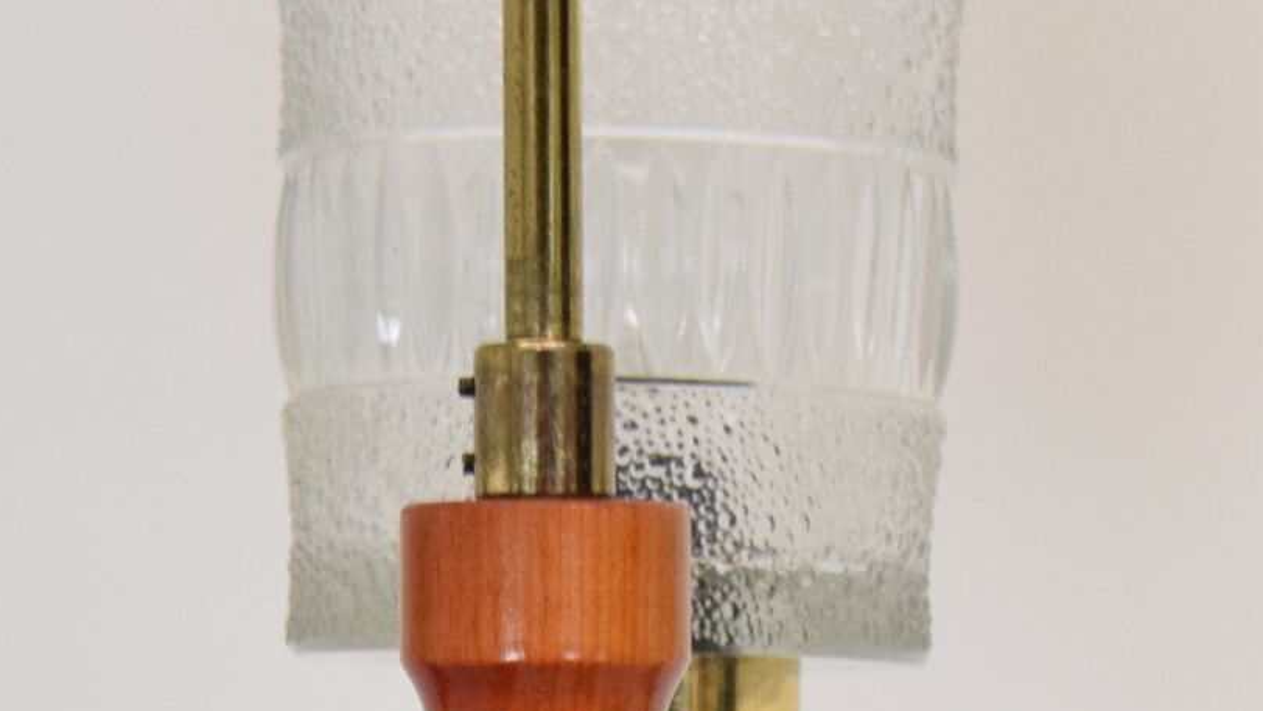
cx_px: 586
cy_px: 919
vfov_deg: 8.6
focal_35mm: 139
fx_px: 4656
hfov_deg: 15.4
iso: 1600
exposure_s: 1/200
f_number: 7.1
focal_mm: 24
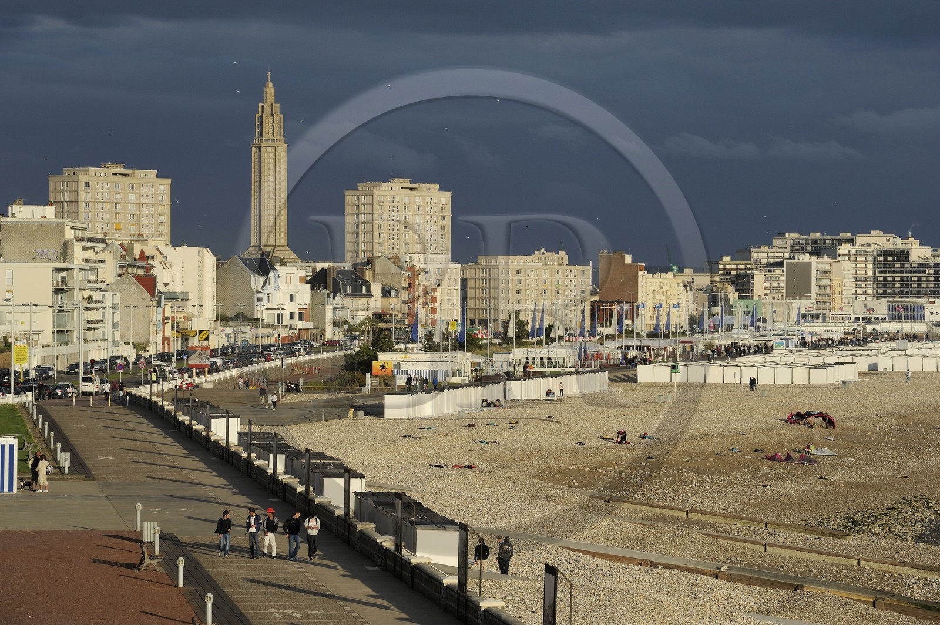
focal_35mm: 150
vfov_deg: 9.1
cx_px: 470
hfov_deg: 13.7
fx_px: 3913
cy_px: 312
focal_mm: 150
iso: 200
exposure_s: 1/400
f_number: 9
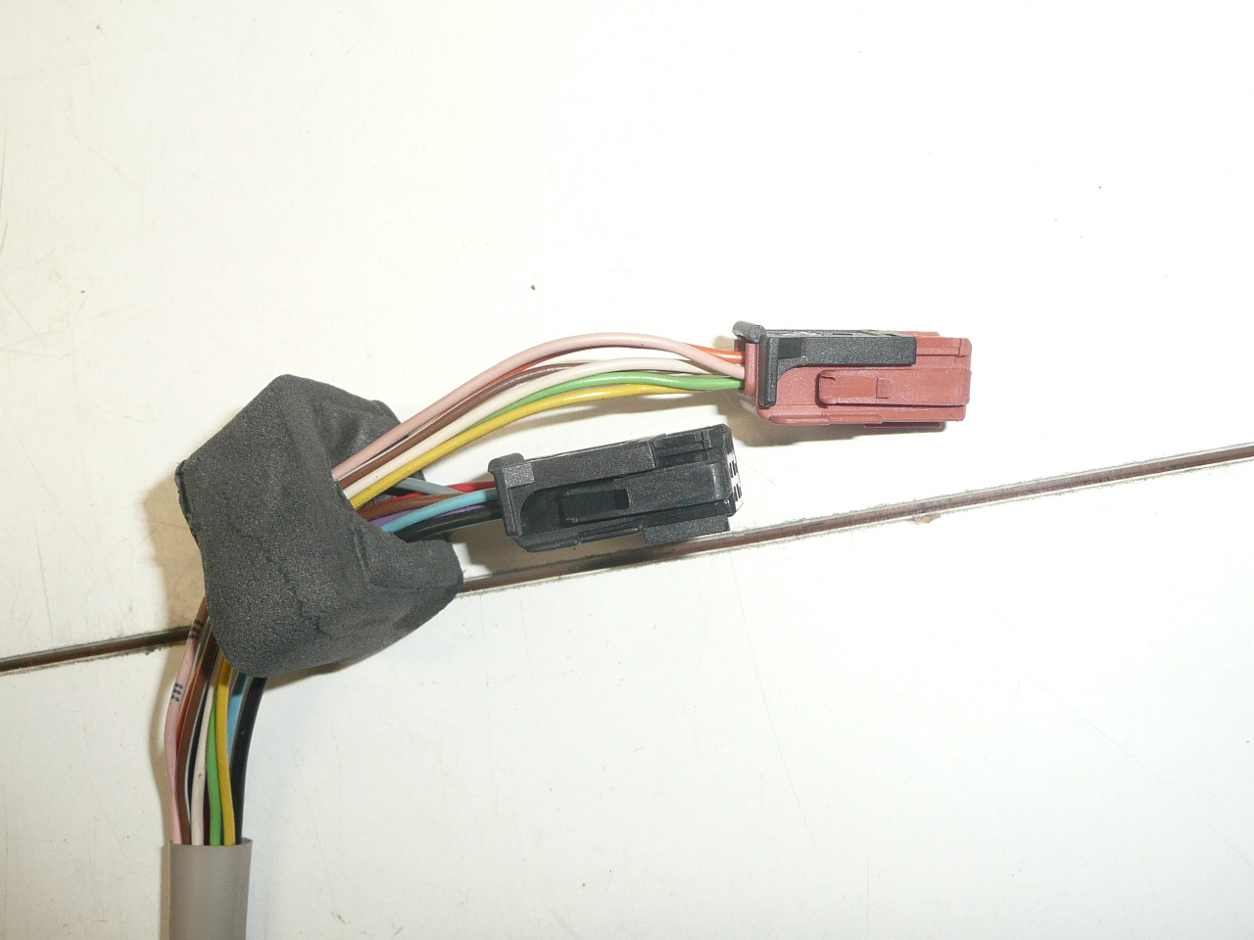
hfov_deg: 51.4
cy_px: 470
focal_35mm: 36
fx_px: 1304
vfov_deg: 39.7
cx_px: 627
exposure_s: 1/80
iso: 100
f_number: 3.3
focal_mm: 4.6
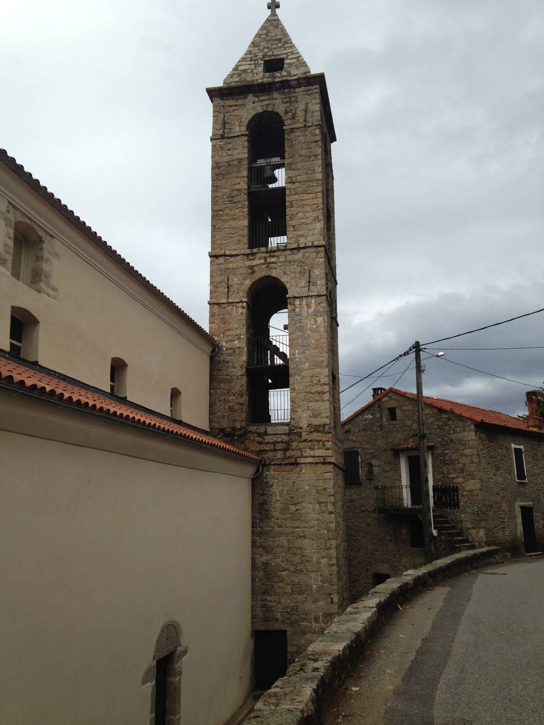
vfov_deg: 55.4
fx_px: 691
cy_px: 362
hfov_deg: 42.9
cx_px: 272
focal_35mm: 33
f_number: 2.4
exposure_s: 1/1106
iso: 50
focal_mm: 4.12
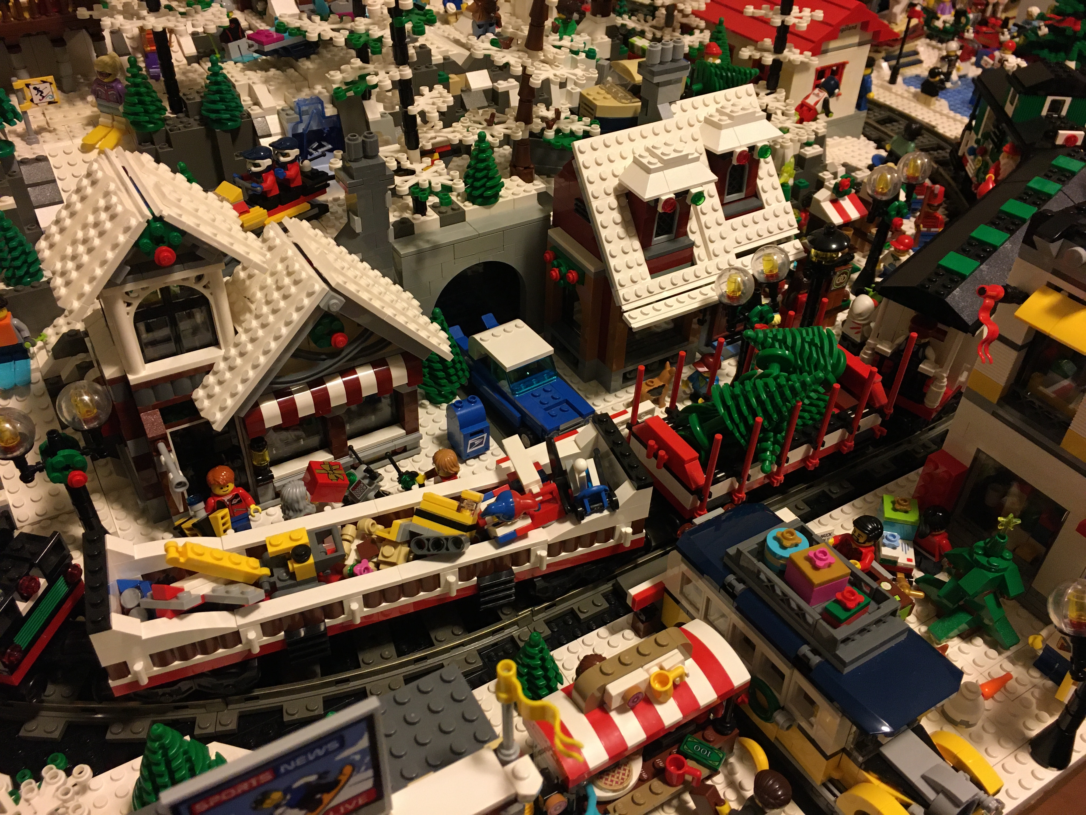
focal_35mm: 29
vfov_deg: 48.2
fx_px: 910
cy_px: 408
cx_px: 543
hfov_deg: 61.7
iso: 160
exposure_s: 1/30
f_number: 2.2
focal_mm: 4.15
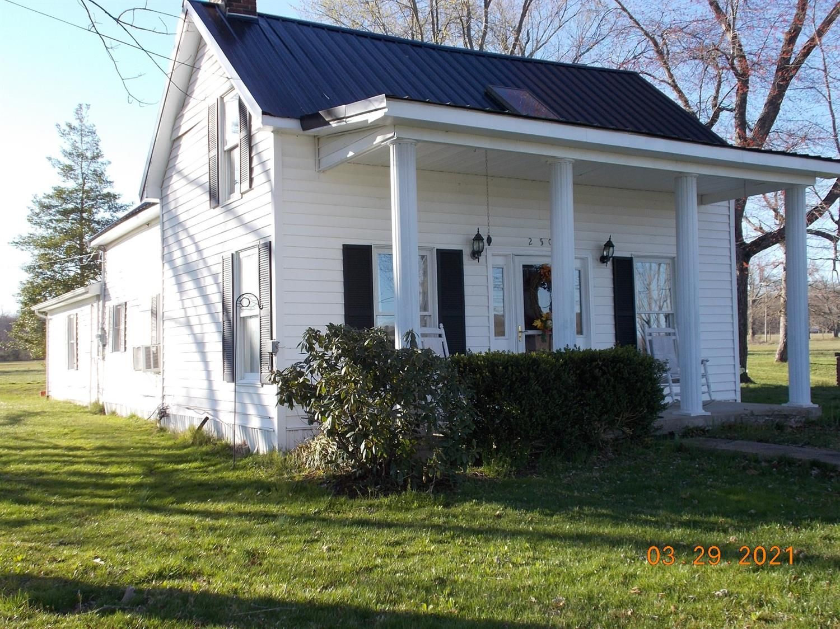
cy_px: 314
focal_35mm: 39
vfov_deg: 36.8
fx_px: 946
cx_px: 420
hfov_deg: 47.9
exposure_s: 1/250
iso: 80
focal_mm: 6.9
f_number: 3.9
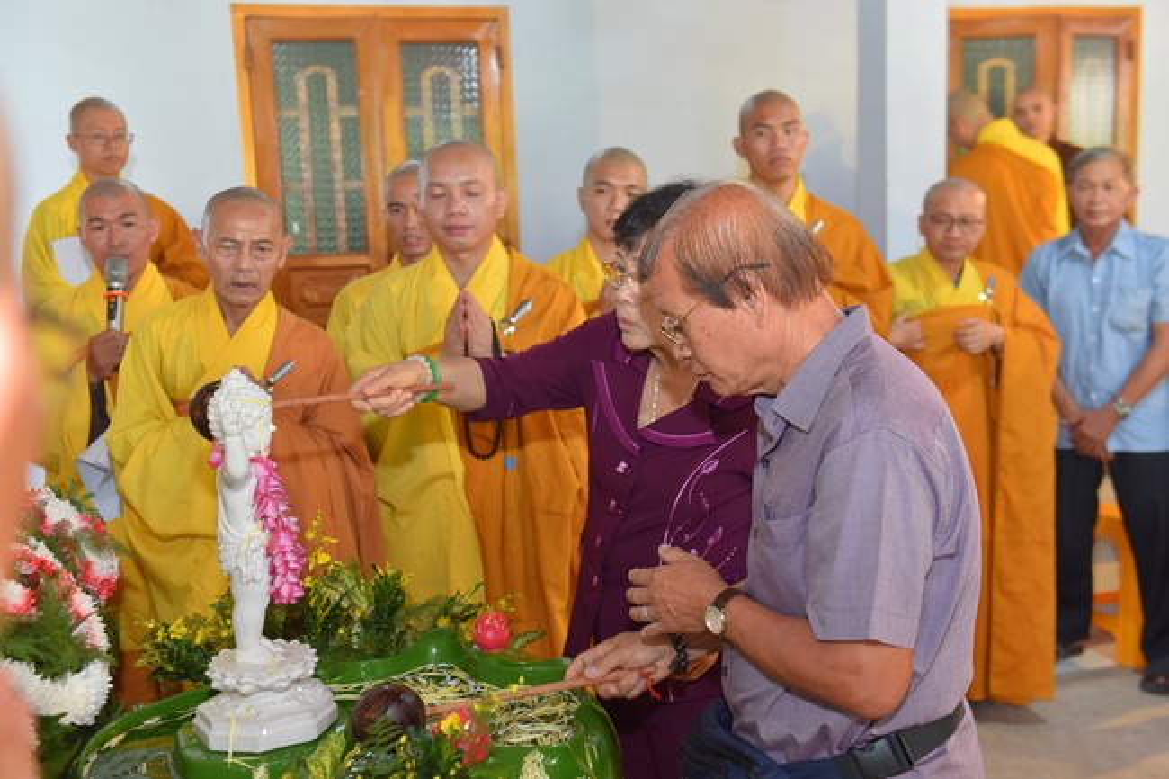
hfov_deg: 44.5
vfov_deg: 30.5
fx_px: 1428
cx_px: 584
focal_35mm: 44
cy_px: 390
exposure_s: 1/80
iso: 500
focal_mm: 44
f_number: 3.5
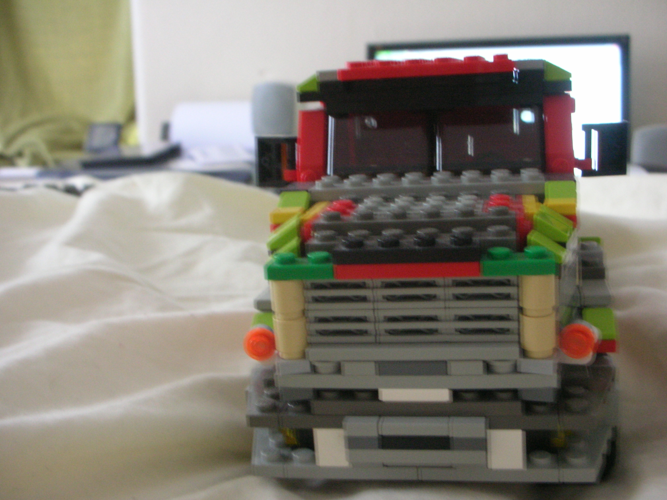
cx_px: 334
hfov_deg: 41.2
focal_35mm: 46
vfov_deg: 31.5
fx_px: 886
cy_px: 250
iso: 200
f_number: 3.5
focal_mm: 7.7
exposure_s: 1/3.3
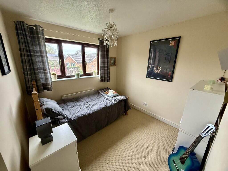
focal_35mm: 14
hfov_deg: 102.1
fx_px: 92
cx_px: 114
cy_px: 86
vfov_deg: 85.7
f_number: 2.2
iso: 320
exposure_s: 1/99
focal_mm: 2.22
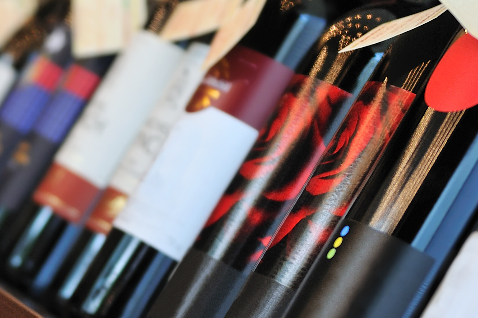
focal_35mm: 128
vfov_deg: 10.7
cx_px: 22
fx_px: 1698
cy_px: 212
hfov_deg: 15.8
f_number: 2.8
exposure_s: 1/60
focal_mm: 36
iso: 250
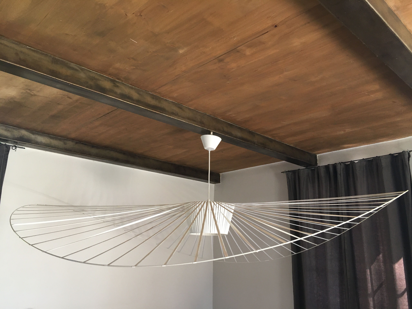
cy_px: 154
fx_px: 345
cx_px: 206
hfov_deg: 61.7
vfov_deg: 48.2
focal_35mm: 29
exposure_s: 1/33
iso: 125
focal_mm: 4.15
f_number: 2.2
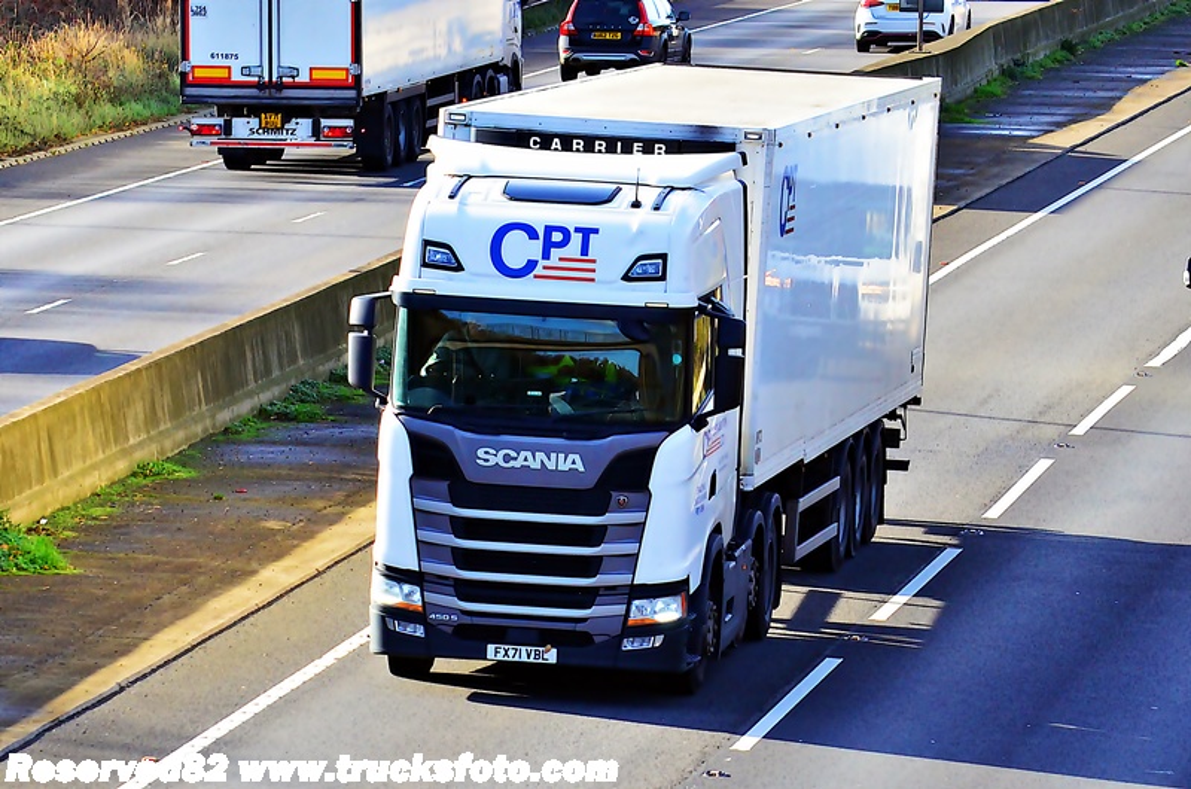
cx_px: 596
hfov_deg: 10.6
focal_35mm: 195
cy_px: 394
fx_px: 6438
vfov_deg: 7.0
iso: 1000
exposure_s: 1/500
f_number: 8
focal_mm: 130
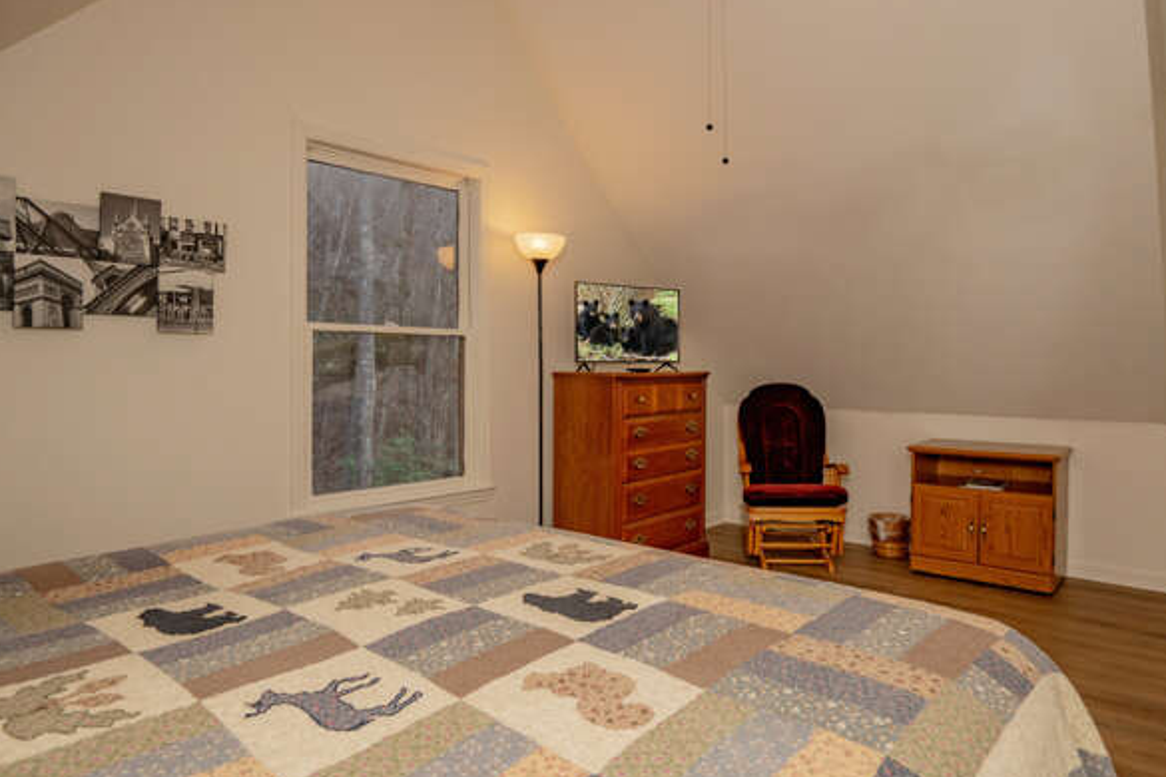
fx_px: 680
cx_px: 622
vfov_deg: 59.3
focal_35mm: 21
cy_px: 343
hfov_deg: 81.1
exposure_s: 1/125
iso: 400
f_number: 7.1
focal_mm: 16
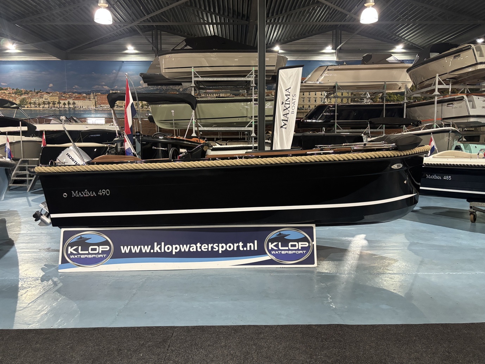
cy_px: 178
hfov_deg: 65.3
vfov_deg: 51.3
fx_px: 378
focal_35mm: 27
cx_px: 240
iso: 400
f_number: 1.6
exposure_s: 1/33
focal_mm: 5.96
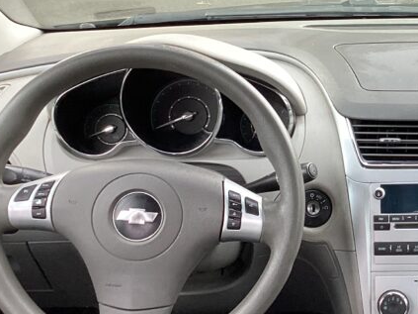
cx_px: 462
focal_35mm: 75
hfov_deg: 24.2
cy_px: 156
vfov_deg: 19.6
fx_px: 905
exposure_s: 1/120
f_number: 2.4
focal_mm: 3.3
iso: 80
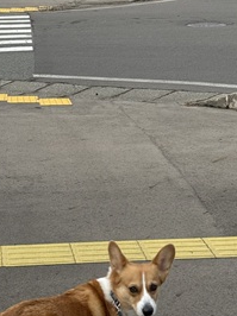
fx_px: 997
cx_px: 176
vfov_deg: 17.8
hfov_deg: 13.5
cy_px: 44
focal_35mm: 109
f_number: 1.78
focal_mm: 6.76
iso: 64
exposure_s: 1/4098
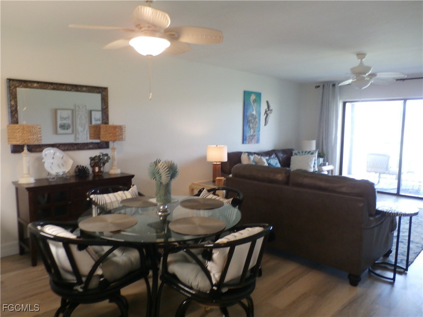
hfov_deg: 69.4
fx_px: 305
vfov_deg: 54.9
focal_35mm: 25
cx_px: 212
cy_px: 158
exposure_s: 1/30
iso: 250
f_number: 3
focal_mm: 4.5
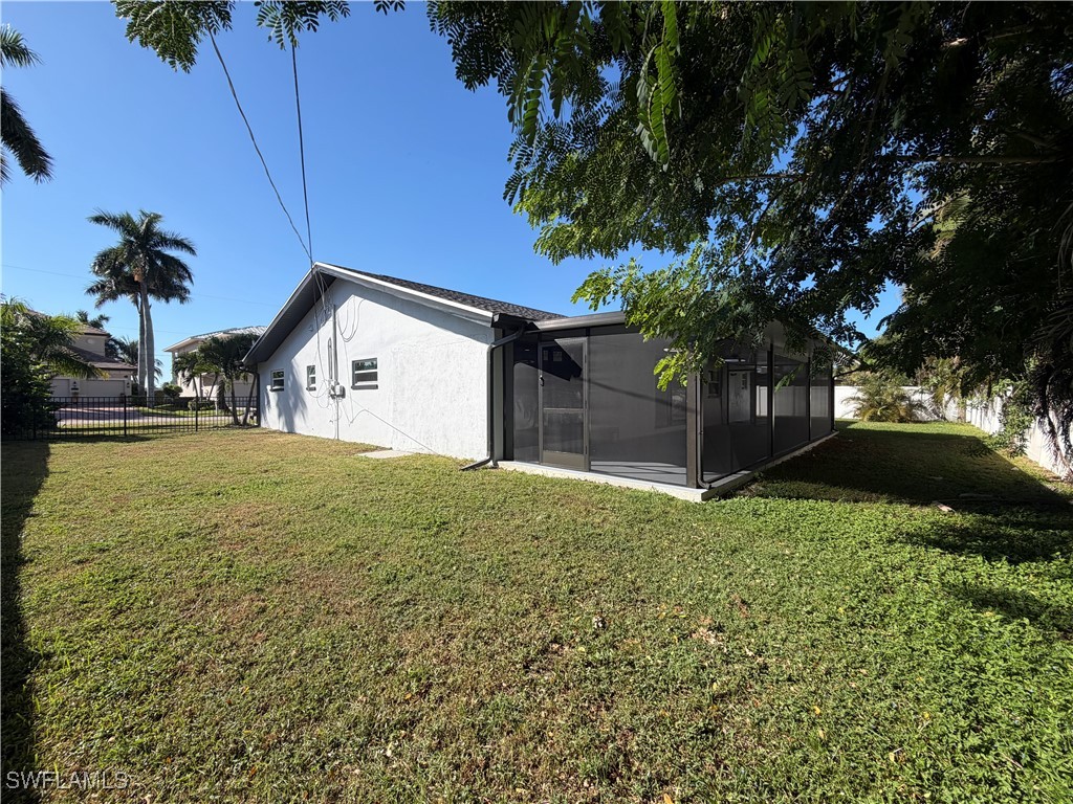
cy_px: 402
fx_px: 434
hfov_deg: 102.1
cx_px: 536
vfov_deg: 85.7
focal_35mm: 14
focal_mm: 2.22
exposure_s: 1/770
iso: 25
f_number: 2.2
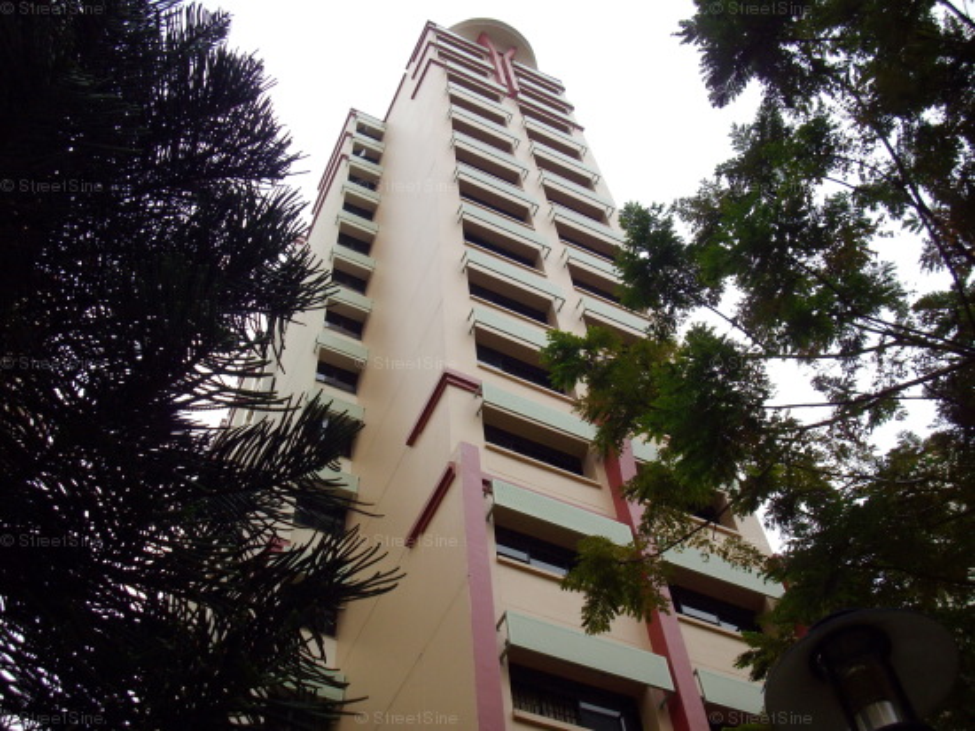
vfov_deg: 38.6
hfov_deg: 50.2
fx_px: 1042
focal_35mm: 37
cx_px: 488
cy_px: 366
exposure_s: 1/160
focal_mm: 6.2
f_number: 5.6
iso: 80
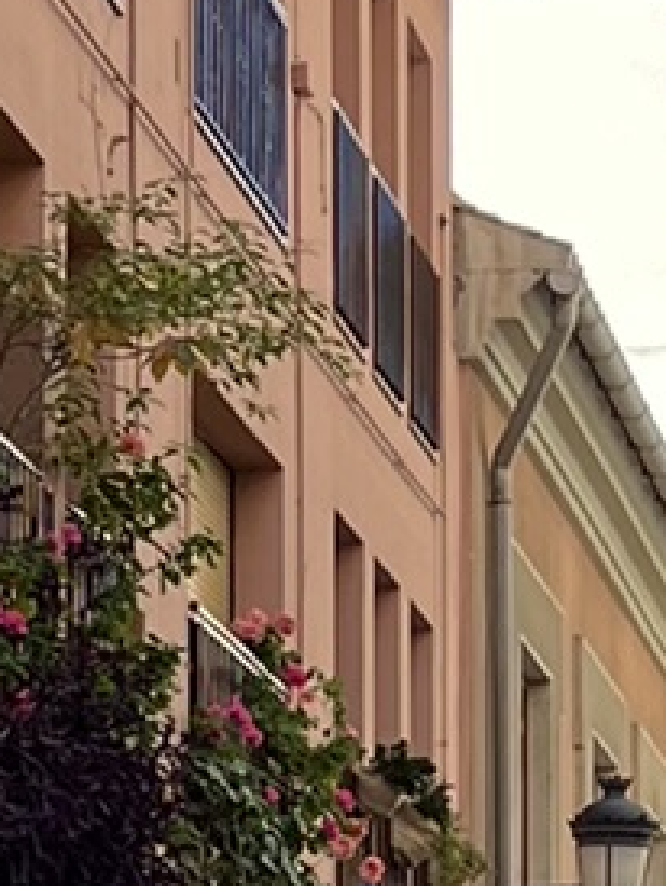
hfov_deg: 7.5
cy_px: 883
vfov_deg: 10.1
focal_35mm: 194
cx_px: 1064
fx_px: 4969
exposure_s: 1/1531
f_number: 1.5
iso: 50
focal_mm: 5.7
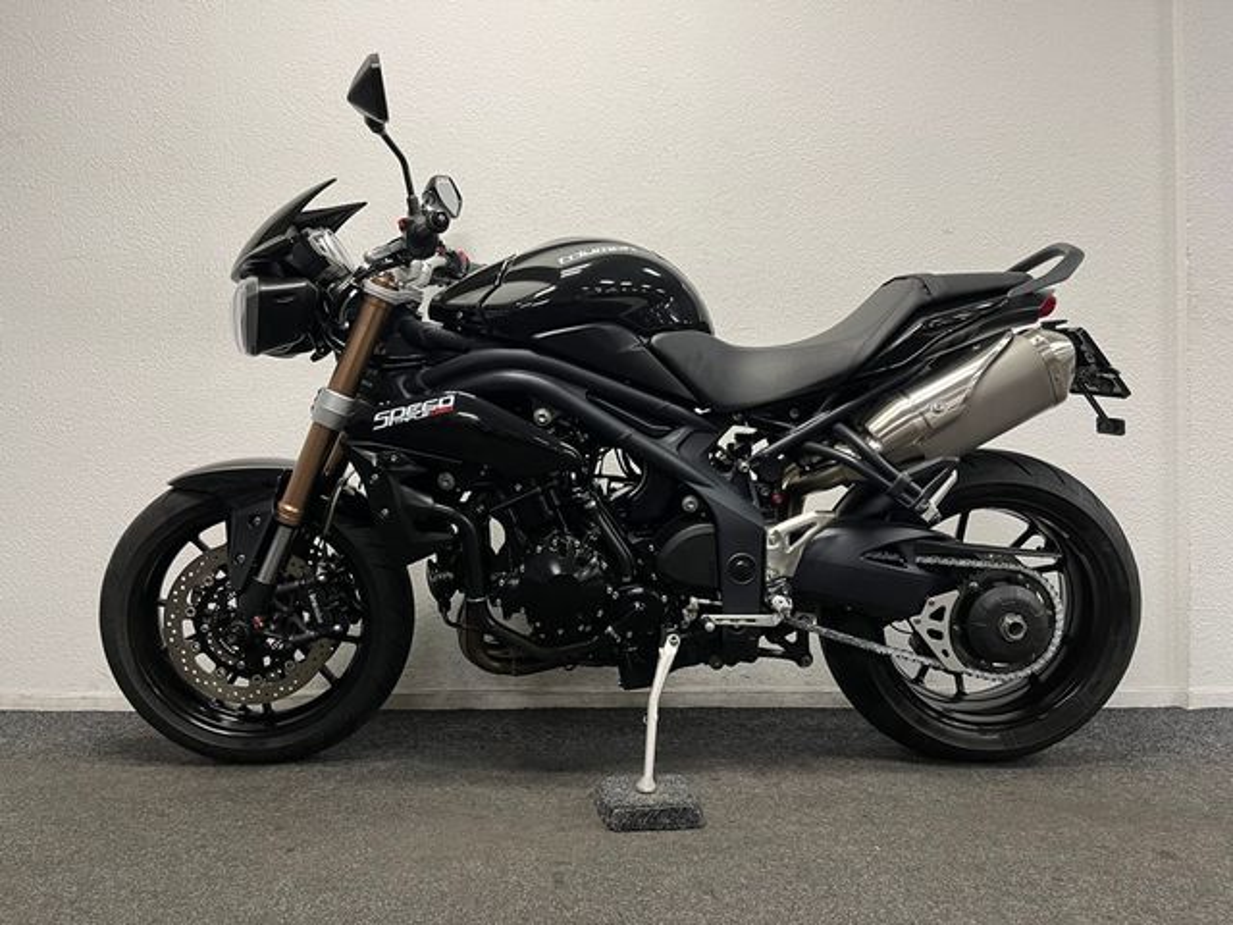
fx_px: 926
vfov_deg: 53.1
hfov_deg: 67.3
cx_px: 616
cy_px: 462
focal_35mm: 26
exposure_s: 1/50
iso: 100
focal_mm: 5.1
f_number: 1.6
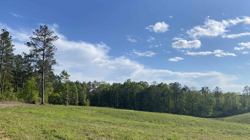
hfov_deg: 64.3
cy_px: 71
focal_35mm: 30
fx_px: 199
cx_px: 124
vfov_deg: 38.9
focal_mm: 4.25
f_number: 1.8
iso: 32
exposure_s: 1/4608
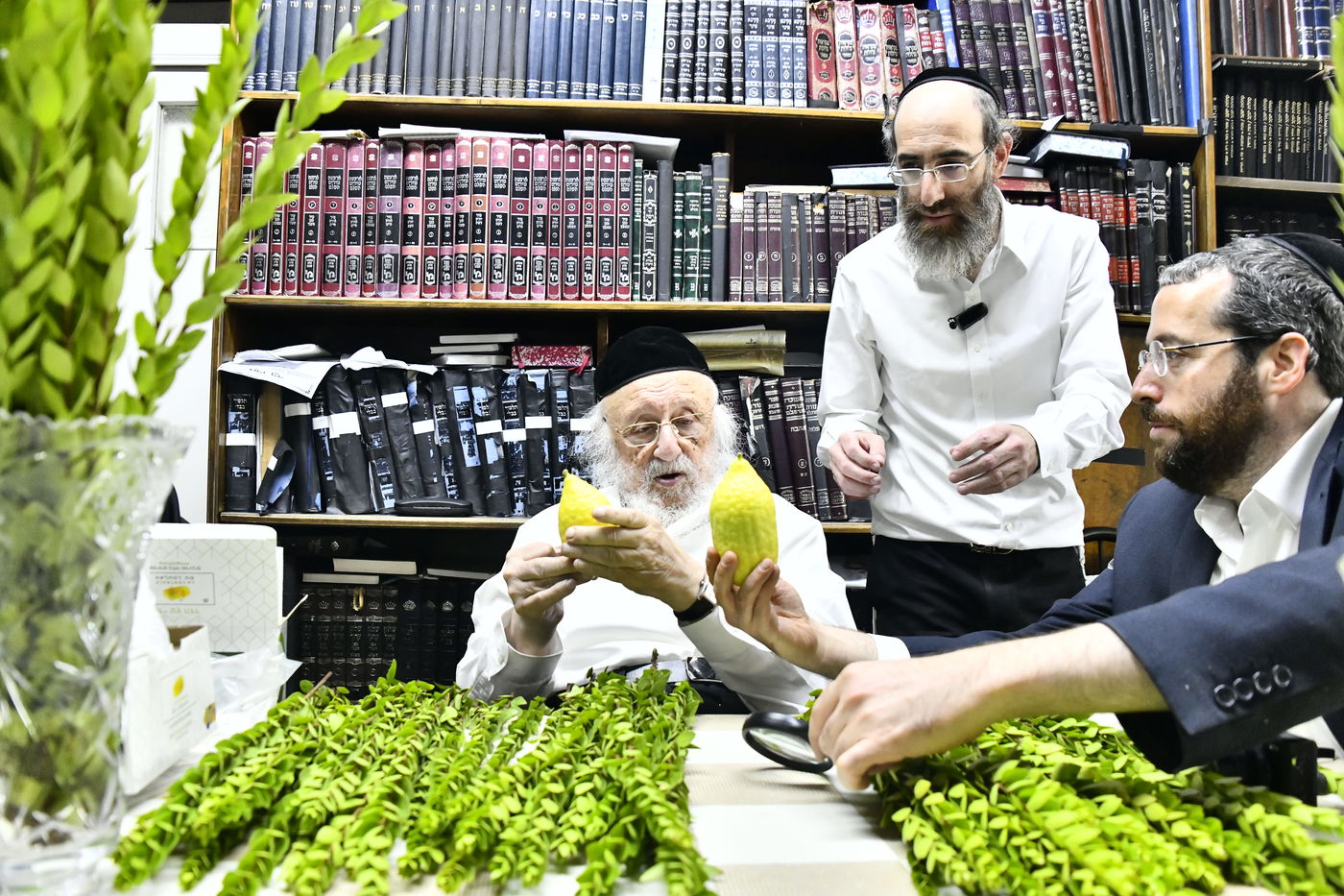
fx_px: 1045
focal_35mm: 28
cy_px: 448
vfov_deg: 46.4
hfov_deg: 65.5
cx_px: 672
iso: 4000
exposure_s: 1/200
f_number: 5.6
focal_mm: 28
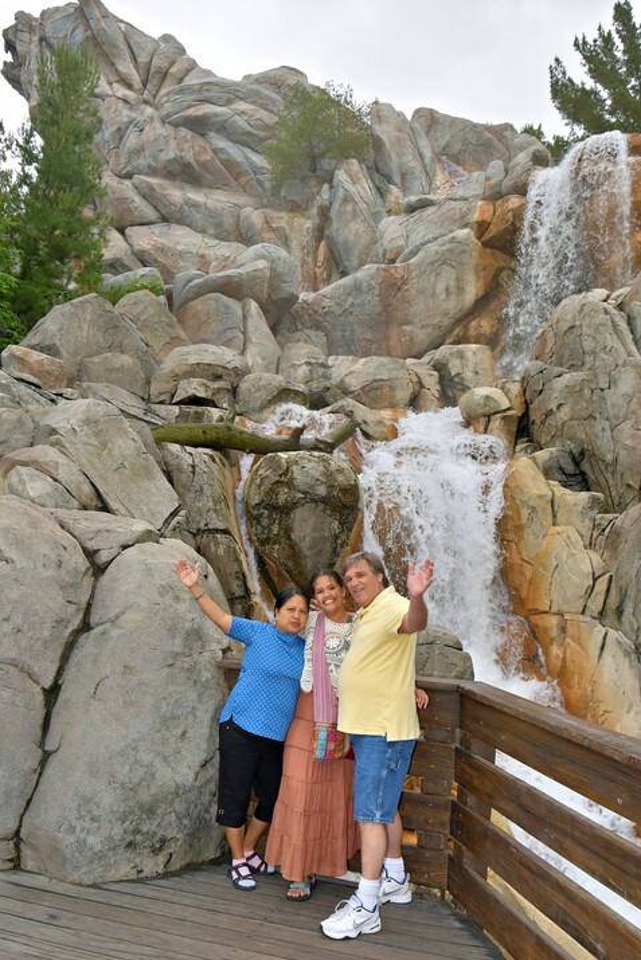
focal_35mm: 29
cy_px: 462
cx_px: 321
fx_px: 774
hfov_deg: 45.0
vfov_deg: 63.6
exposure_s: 1/250
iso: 200
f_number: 9
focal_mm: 18
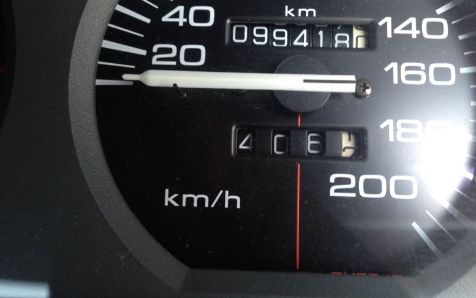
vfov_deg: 35.3
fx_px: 467
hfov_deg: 54.0
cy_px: 126
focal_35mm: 36
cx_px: 241
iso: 50
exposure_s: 1/40
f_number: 2.4
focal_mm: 4.12
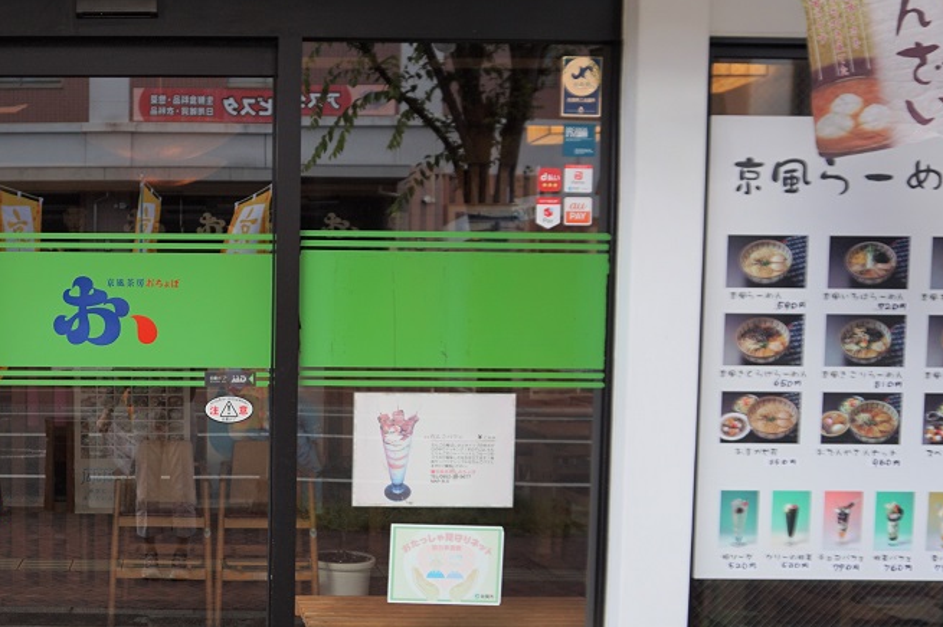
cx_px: 161
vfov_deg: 30.4
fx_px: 1152
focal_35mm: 44
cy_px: 375
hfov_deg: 42.1
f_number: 4.5
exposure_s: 1/160
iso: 100
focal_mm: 16
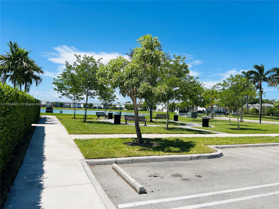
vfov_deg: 53.1
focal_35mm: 26
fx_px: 210
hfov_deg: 67.3
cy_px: 104
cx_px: 140
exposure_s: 1/4630
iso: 50
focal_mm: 5.7
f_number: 1.5
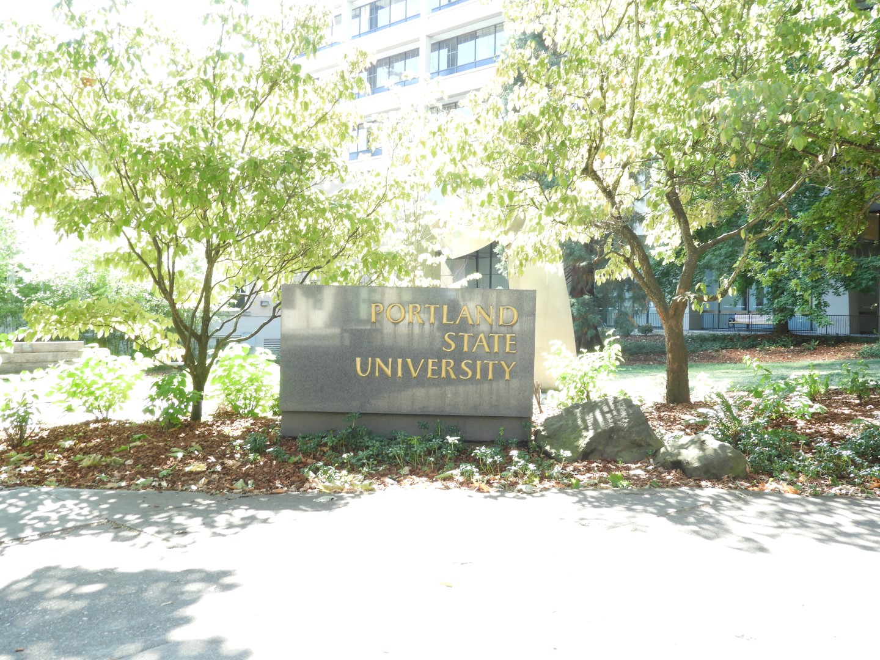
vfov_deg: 40.7
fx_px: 890
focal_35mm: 35
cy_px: 330
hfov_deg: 52.6
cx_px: 440
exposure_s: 1/40
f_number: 3.8
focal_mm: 6.3
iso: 100
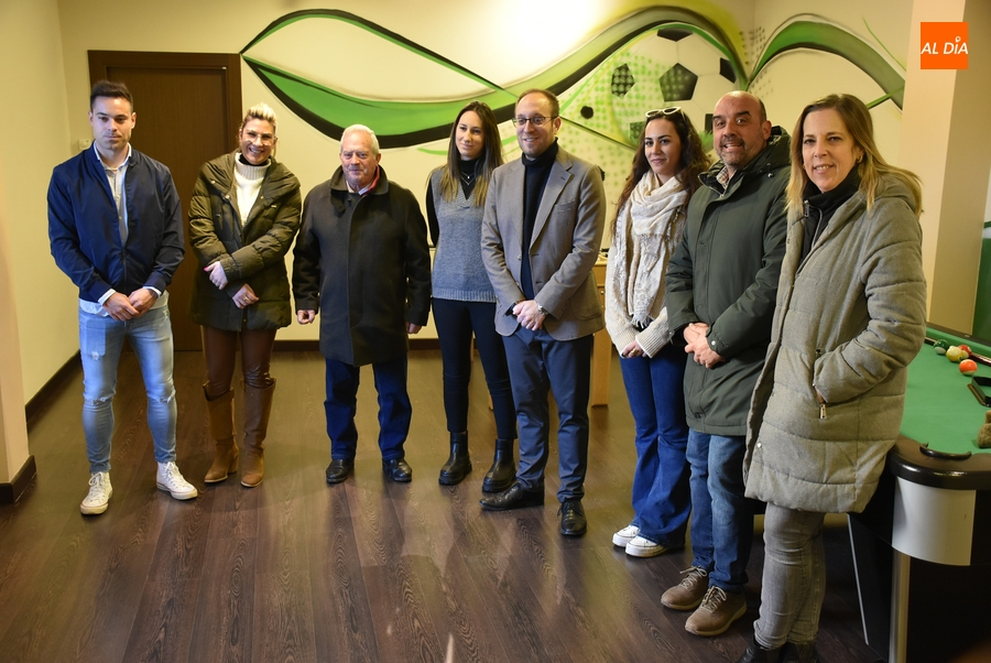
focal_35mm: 34
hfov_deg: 55.1
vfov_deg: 38.4
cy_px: 332
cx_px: 496
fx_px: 951
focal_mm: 23
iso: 1250
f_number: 3.8
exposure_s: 1/60
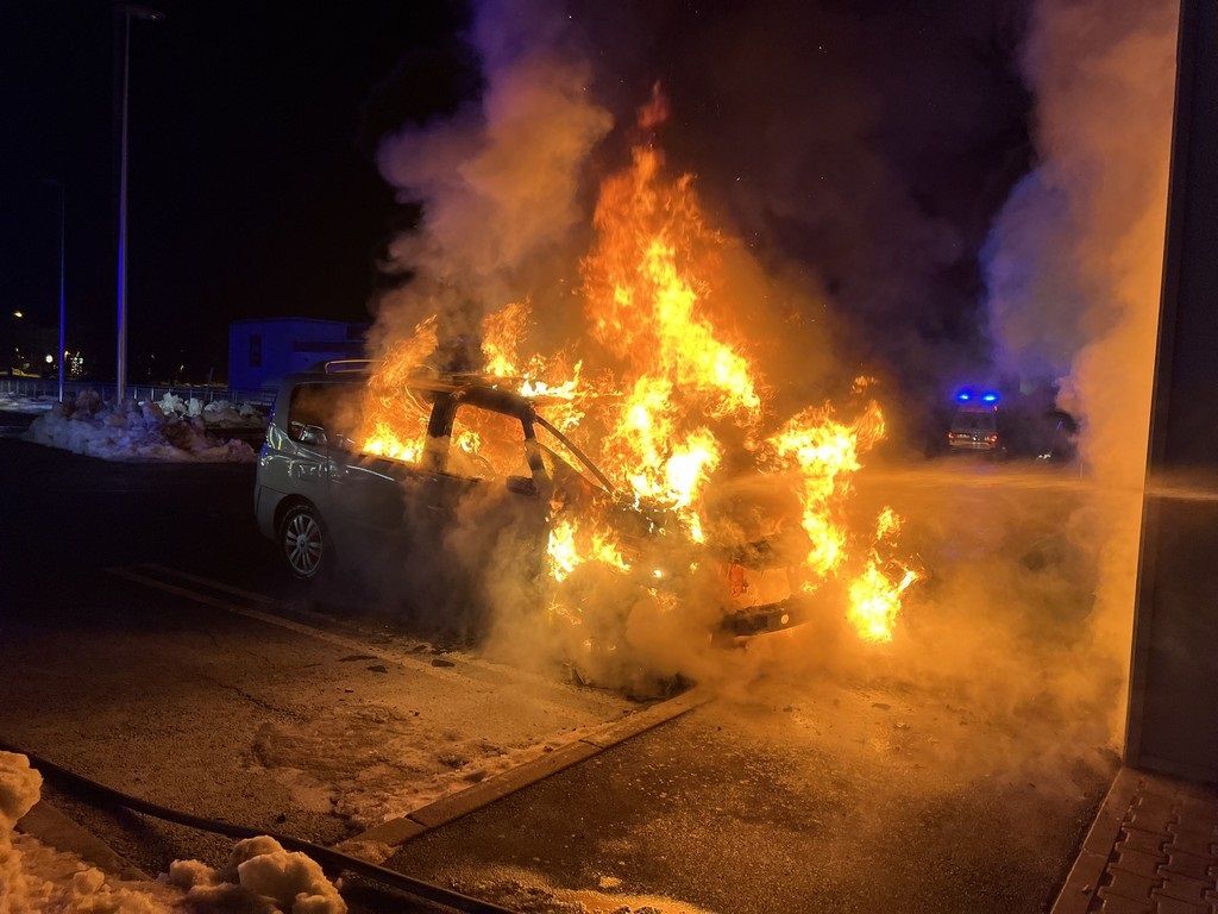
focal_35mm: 26
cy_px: 457
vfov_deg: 53.1
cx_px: 609
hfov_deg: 67.3
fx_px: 915
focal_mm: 5.1
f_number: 1.6
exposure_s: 1/121
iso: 125
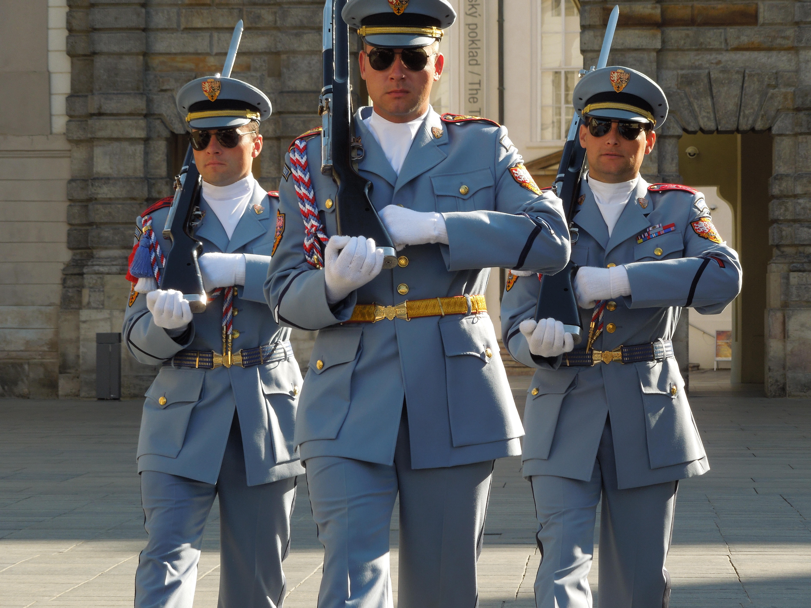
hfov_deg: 14.7
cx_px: 406
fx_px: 3139
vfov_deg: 11.1
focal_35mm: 134
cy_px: 304
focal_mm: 24.2
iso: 100
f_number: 4.9
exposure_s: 1/200
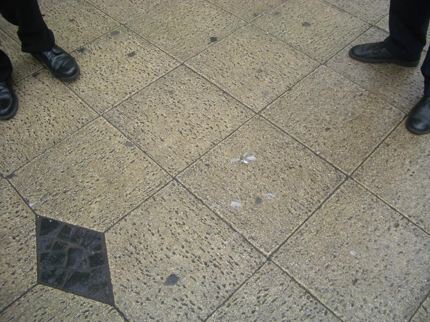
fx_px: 435
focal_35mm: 35
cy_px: 161
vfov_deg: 40.7
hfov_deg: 52.6
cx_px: 215
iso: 50
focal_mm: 5.8
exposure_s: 1/125
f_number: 2.6
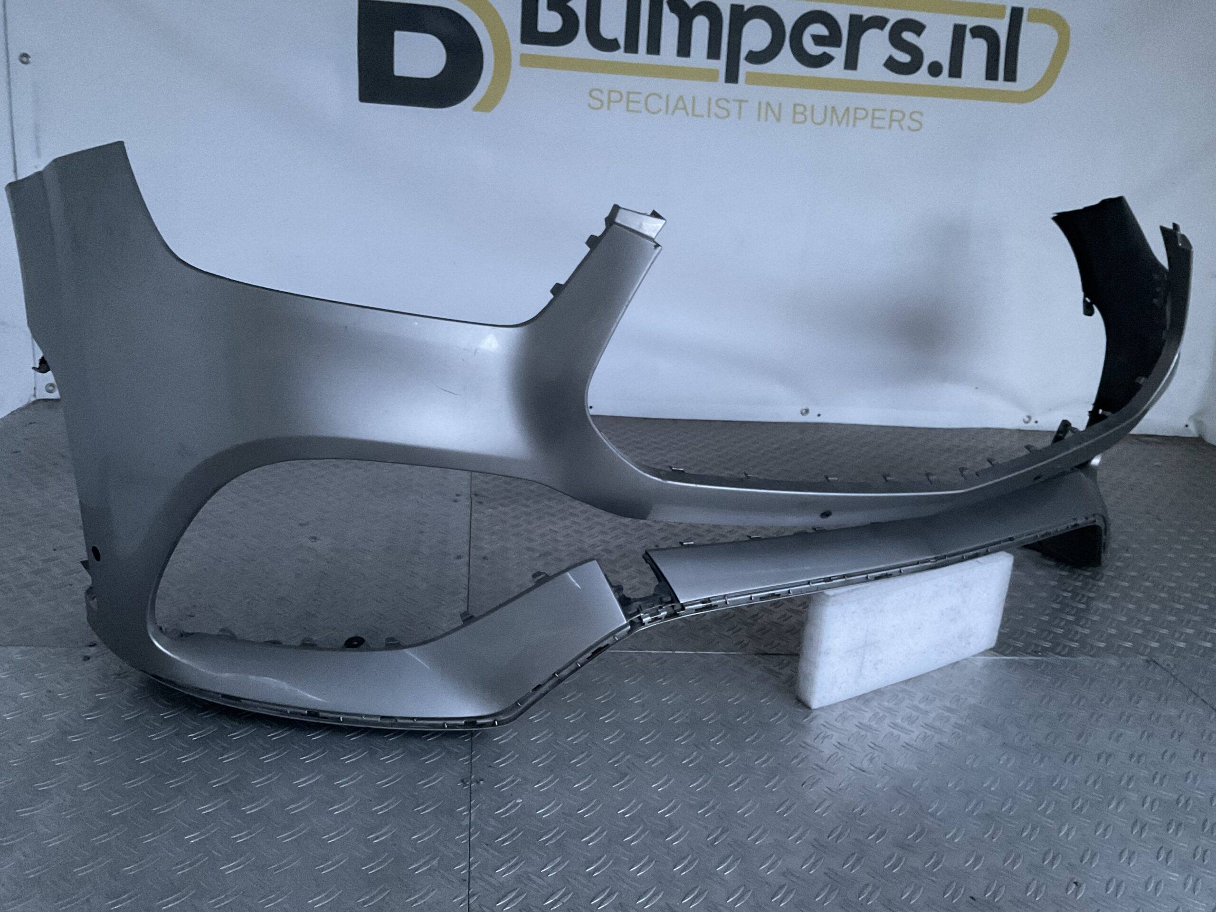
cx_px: 608
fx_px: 1019
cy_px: 456
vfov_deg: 48.2
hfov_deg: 61.7
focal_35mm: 29
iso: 400
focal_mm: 3
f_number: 1.8
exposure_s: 1/25
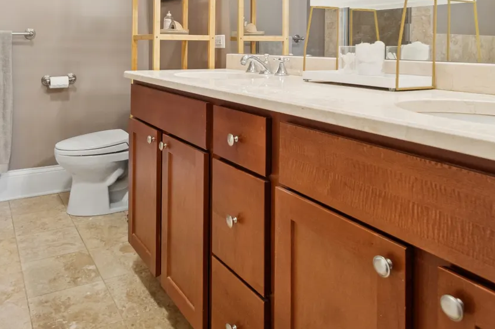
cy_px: 51
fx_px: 398
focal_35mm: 29
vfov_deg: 42.2
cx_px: 183
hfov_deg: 62.7
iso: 400
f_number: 8
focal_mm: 10
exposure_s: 1/4
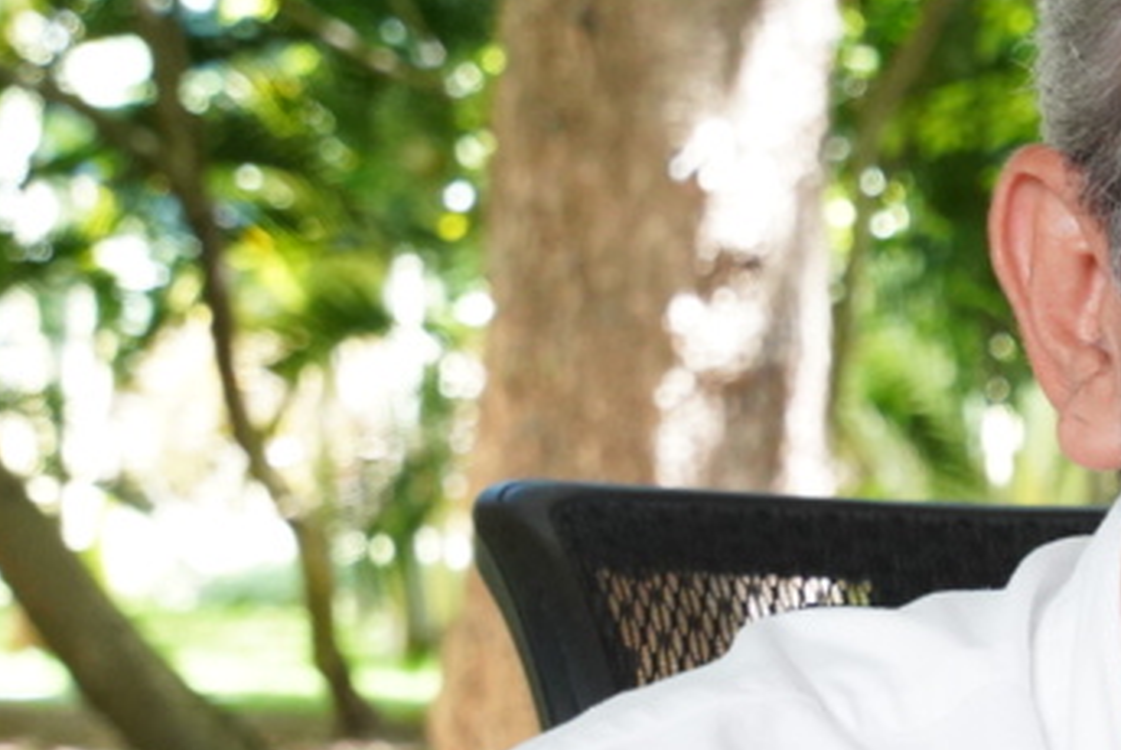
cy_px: 1141
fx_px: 4830
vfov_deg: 8.7
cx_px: 2174
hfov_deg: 11.9
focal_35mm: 155
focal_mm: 33
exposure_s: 1/160
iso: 2000
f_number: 5
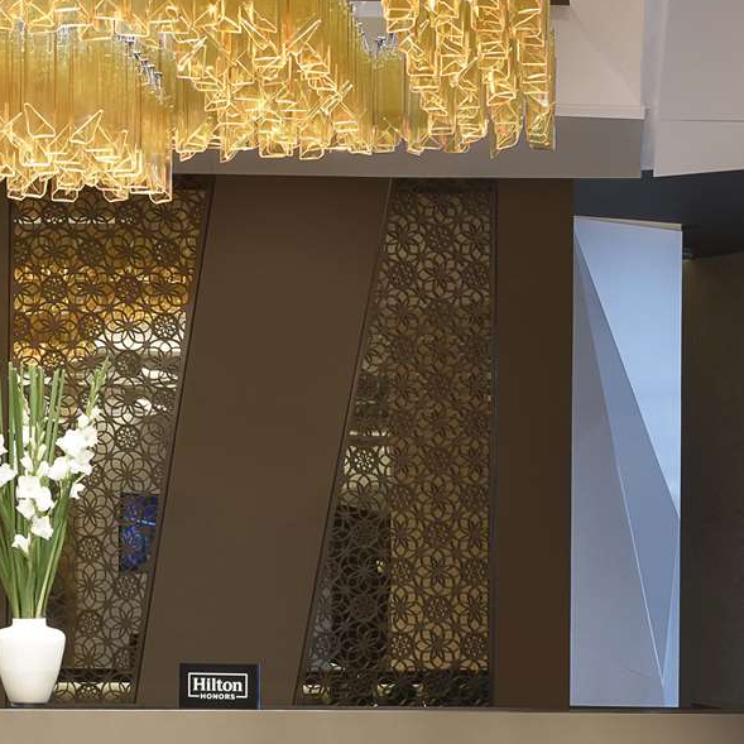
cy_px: 543
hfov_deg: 14.4
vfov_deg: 14.6
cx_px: -29
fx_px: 2894
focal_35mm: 119
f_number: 20
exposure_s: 1.6
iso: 320
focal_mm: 55
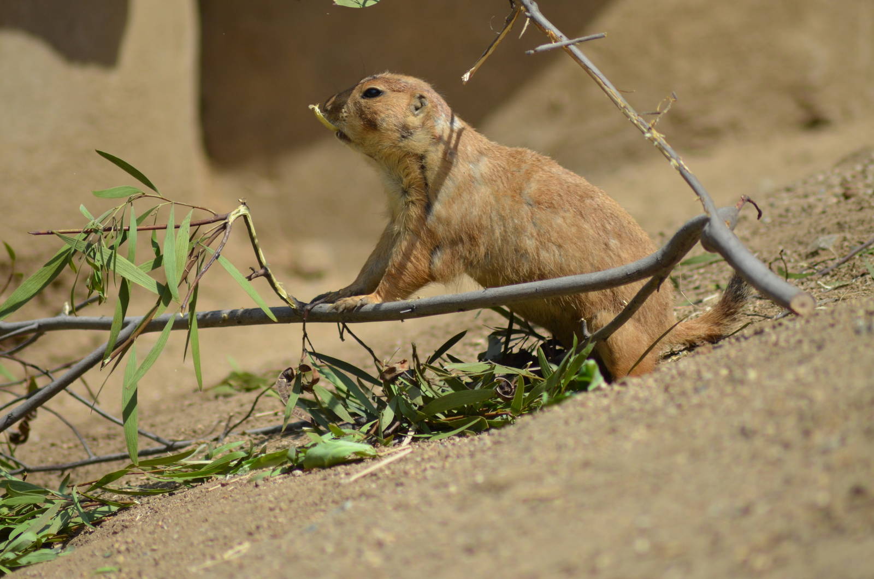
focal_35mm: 390
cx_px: 437
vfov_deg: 3.5
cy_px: 290
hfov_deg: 5.3
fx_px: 9449
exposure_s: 1/2000
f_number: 5.6
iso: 360
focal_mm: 260
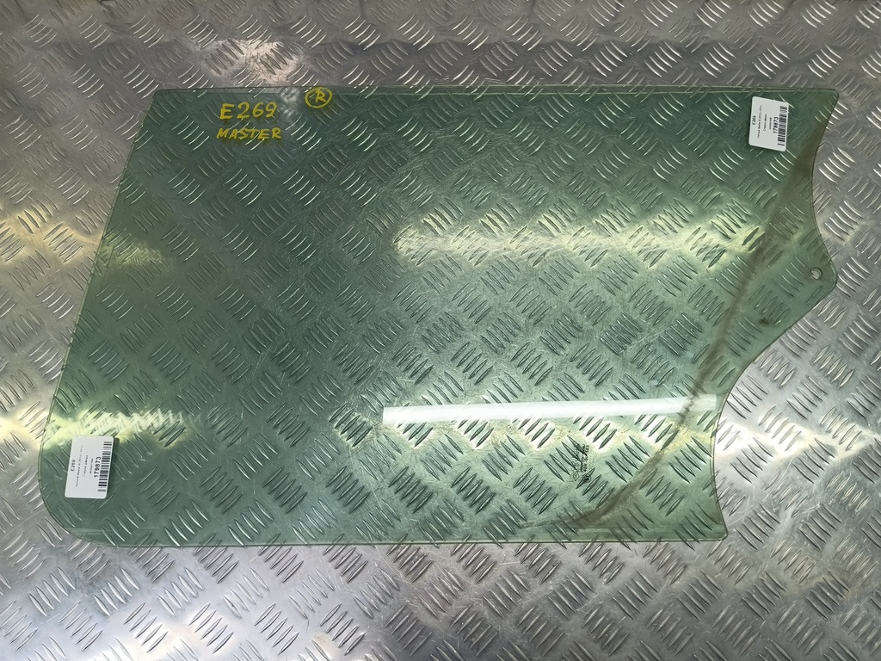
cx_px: 440
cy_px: 330
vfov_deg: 58.9
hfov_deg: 73.9
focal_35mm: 23
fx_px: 585
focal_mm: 4.11
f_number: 1.6
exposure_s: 1/100
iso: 134
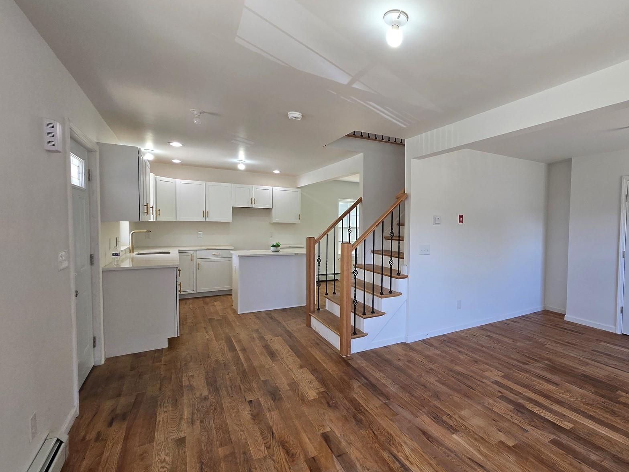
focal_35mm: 17
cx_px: 404
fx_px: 309
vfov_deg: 74.7
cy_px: 242
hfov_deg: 88.6
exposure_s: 1/60
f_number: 2.2
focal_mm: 1.7
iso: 64
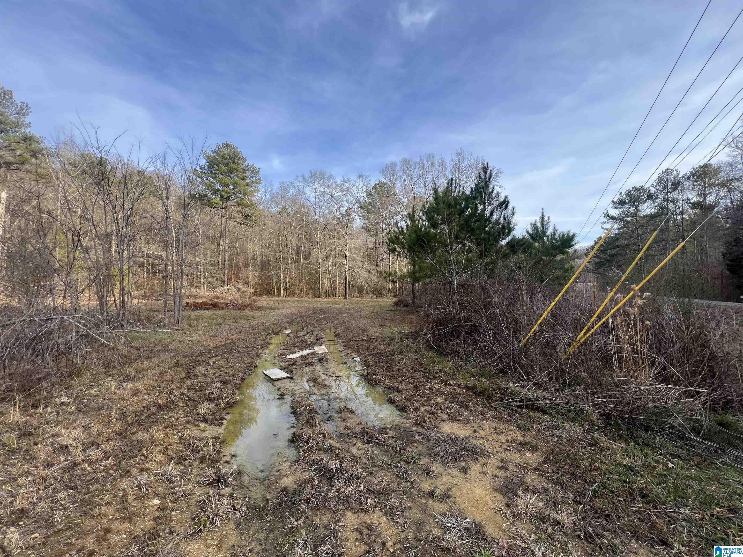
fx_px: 279
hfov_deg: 106.2
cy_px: 278
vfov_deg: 89.9
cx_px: 372
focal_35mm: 13
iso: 32
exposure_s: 1/488
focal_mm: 1.57
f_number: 1.8
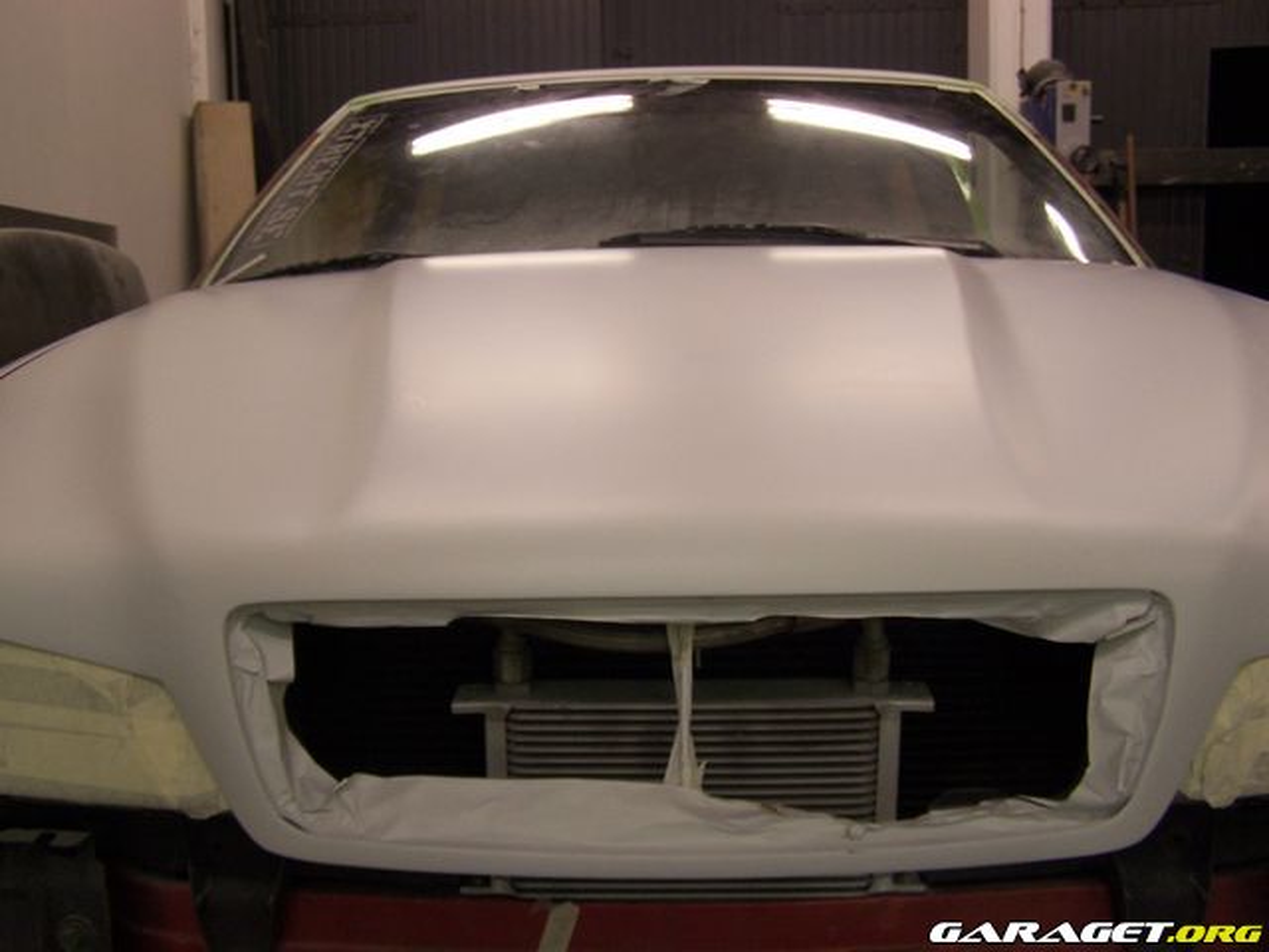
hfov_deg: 49.0
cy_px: 476
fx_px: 1393
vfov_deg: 37.7
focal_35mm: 38
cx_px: 634
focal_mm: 6.3
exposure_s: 1/30
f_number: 2.8
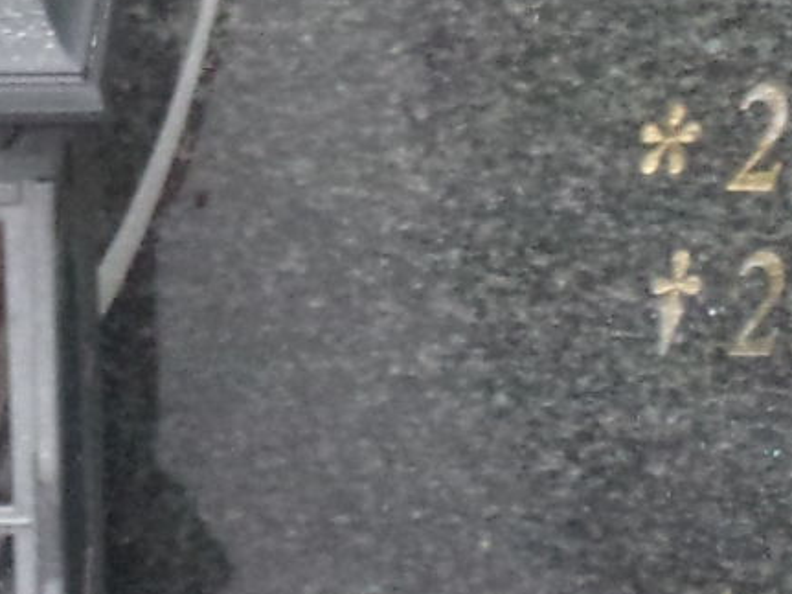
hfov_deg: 5.1
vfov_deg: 3.9
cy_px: -63
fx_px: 8806
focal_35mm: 385
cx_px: -77
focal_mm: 11.5
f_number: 5.2
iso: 400
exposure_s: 1/34
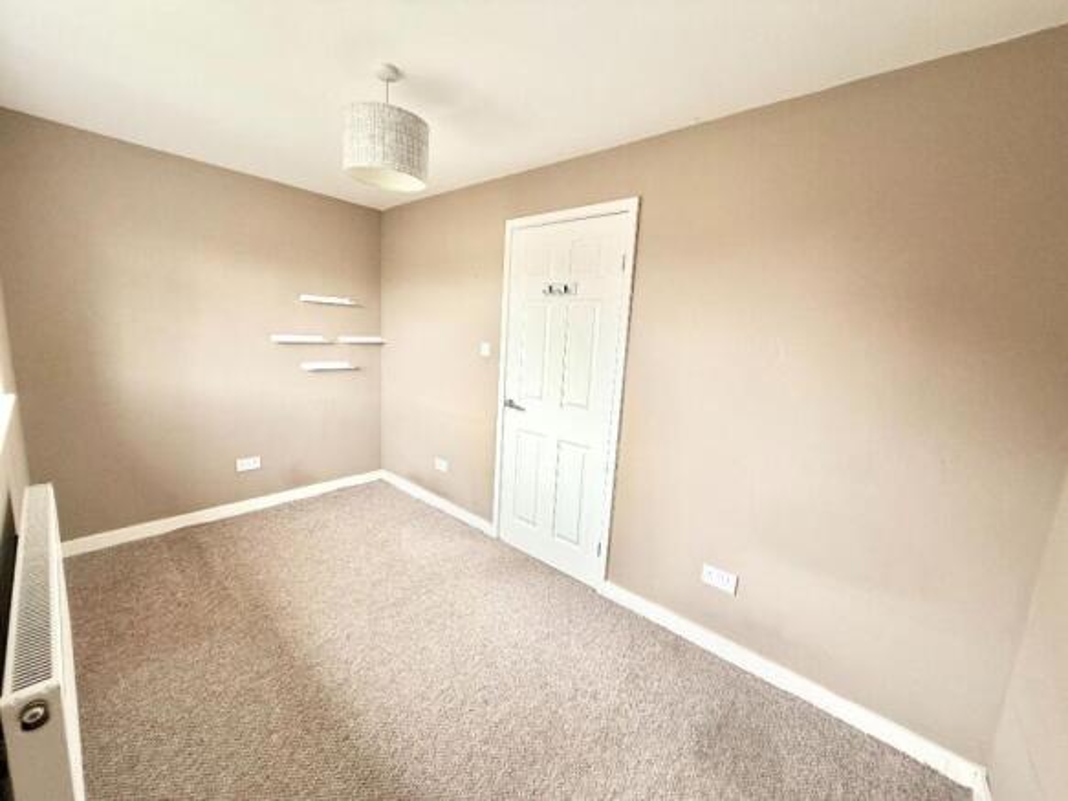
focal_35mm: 14
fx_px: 432
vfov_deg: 85.7
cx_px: 534
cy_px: 400
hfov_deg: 102.1
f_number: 2.2
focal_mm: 2.22
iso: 80
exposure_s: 1/99
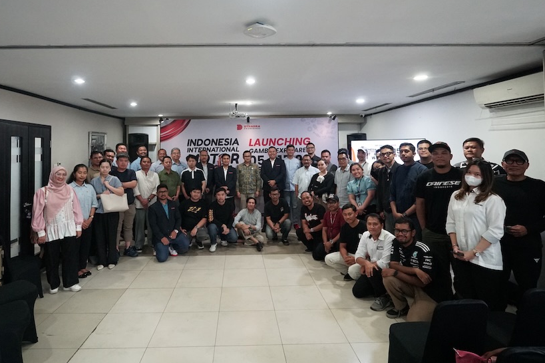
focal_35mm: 21
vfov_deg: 59.8
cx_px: 246
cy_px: 143
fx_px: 312
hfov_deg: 82.0
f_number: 2.8
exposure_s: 1/200
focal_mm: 11
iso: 4000
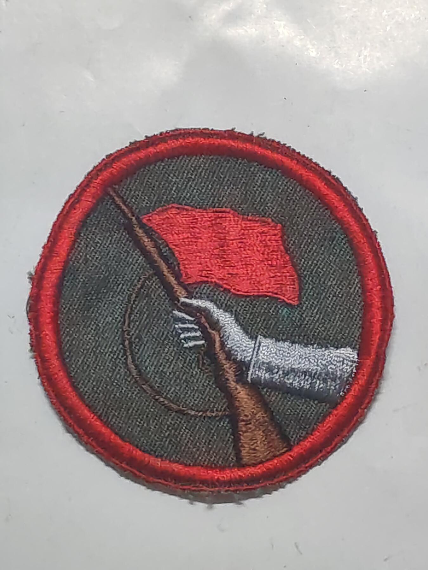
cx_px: 214
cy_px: 285
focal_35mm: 104
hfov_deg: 14.2
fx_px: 1715
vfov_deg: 18.9
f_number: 1.95
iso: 800
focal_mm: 5.52
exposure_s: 1/33
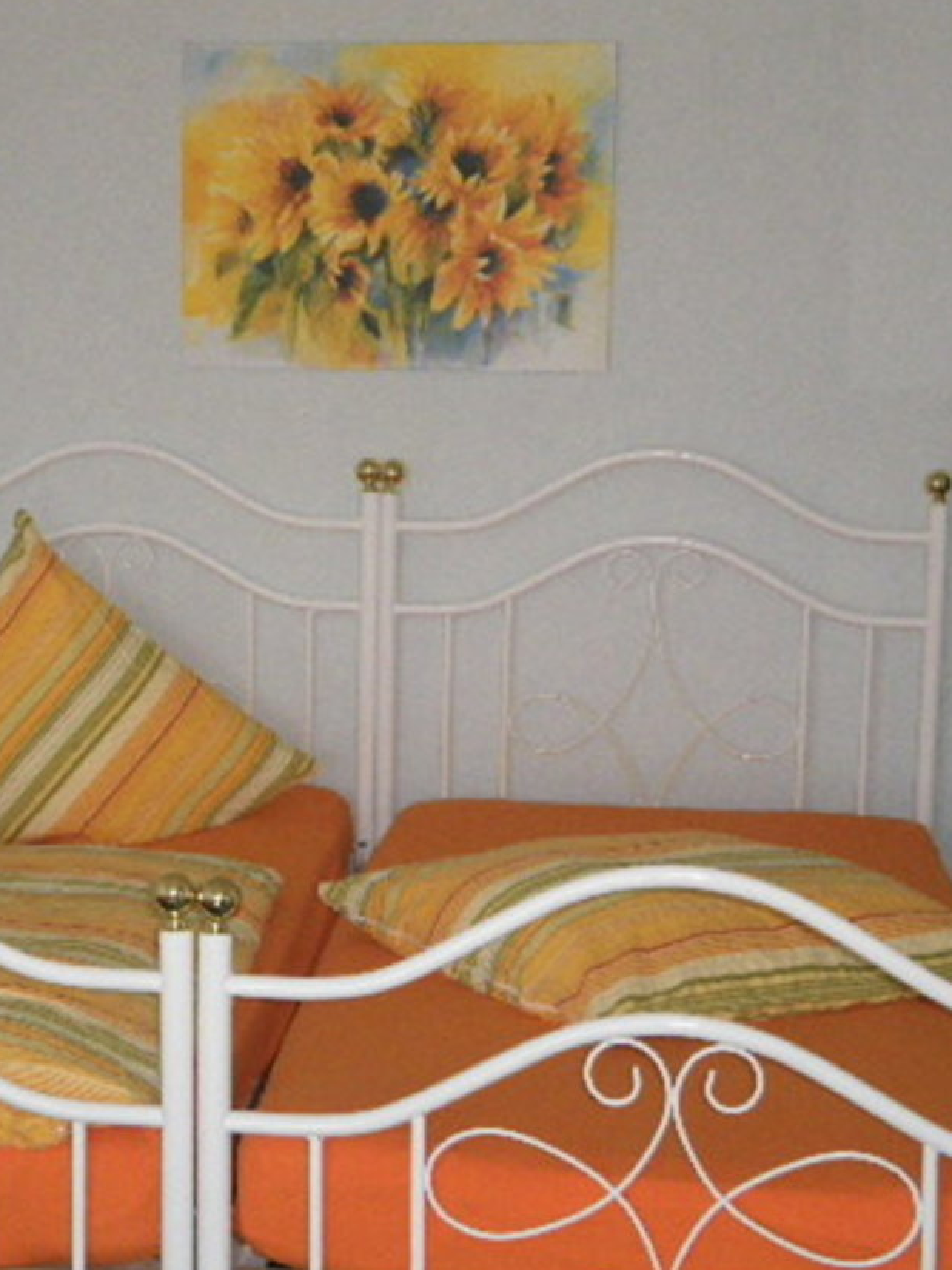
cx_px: 303
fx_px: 2457
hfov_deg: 21.8
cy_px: 660
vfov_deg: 29.0
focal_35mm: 67
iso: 400
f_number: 3.3
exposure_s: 1/80
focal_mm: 8.2
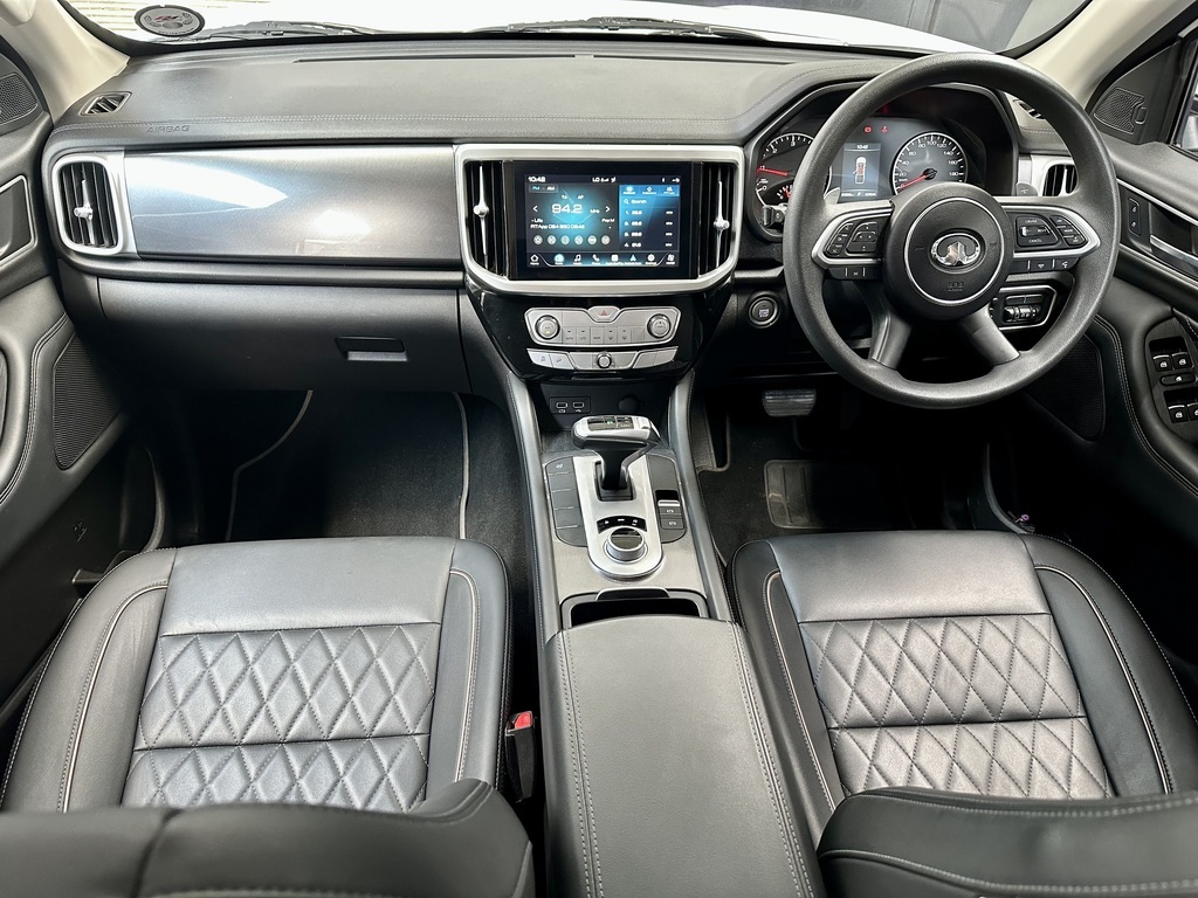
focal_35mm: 24
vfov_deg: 56.8
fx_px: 831
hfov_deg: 71.6
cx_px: 599
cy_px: 449
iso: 400
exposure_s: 1/60
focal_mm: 6.86
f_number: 1.78
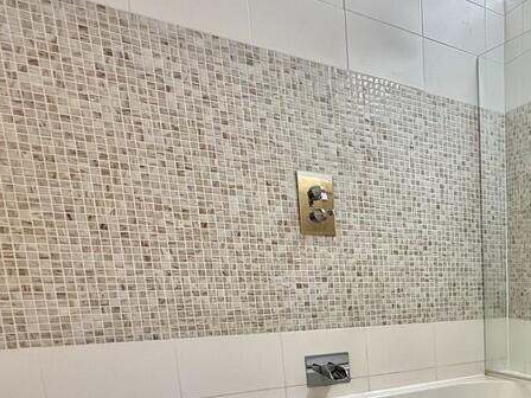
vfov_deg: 40.7
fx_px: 491
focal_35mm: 32
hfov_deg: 45.3
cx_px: 561
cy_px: 361
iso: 200
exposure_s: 1/100
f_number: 2.2
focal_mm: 2.22
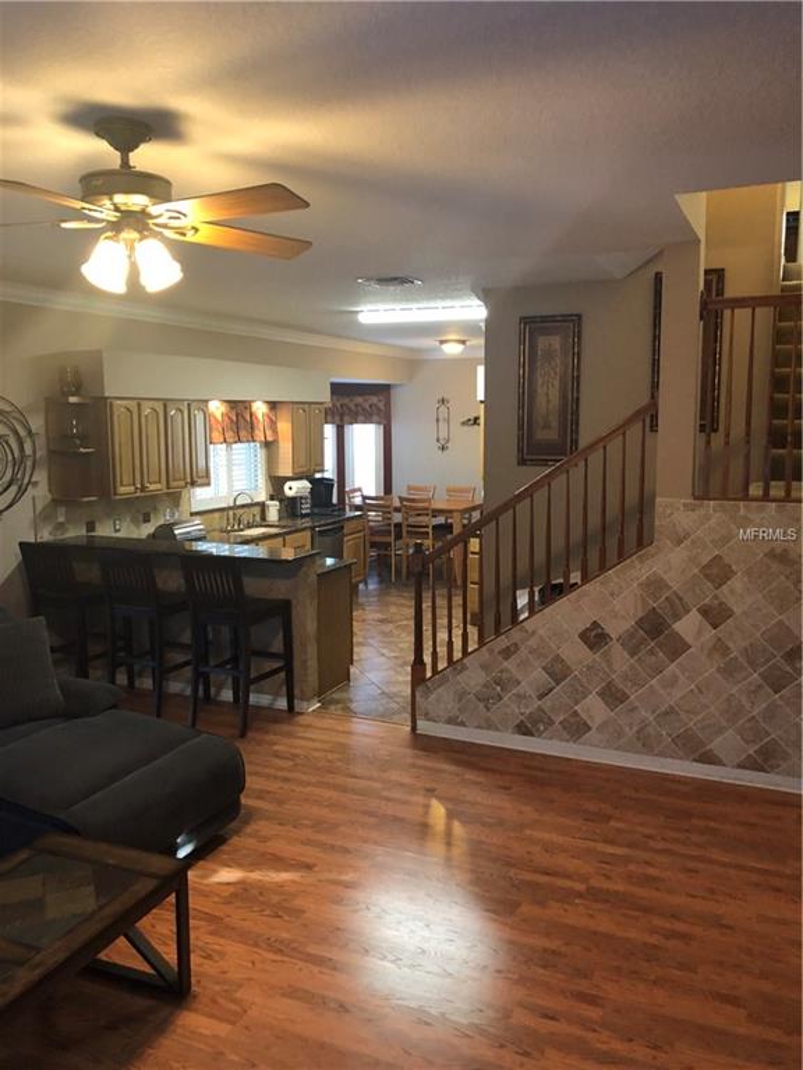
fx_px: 866
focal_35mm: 28
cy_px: 535
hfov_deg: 49.7
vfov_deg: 63.4
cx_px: 402
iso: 80
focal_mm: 3.99
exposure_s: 1/15
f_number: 1.8
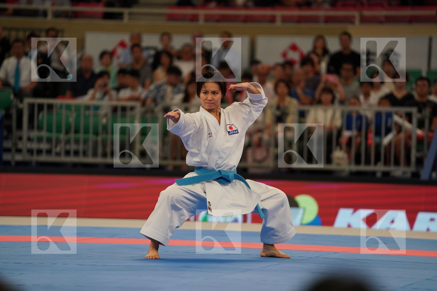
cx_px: 218
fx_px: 2403
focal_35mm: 198
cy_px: 146
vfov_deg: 6.9
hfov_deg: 10.4
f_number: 2.8
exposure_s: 1/1000
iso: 1250
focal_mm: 198
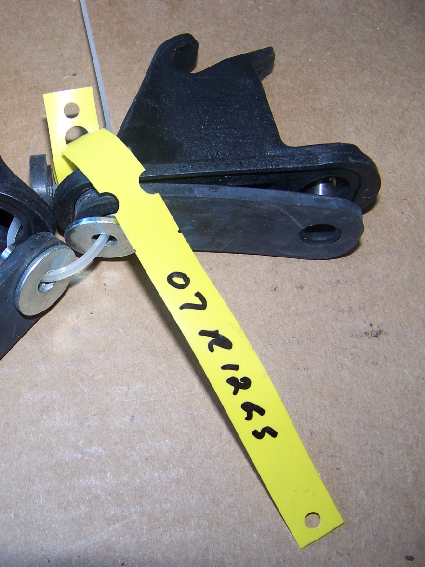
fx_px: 802
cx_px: 63
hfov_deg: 28.8
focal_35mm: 49
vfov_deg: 38.9
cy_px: 278
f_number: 2.8
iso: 64
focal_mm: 5.85
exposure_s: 1/30
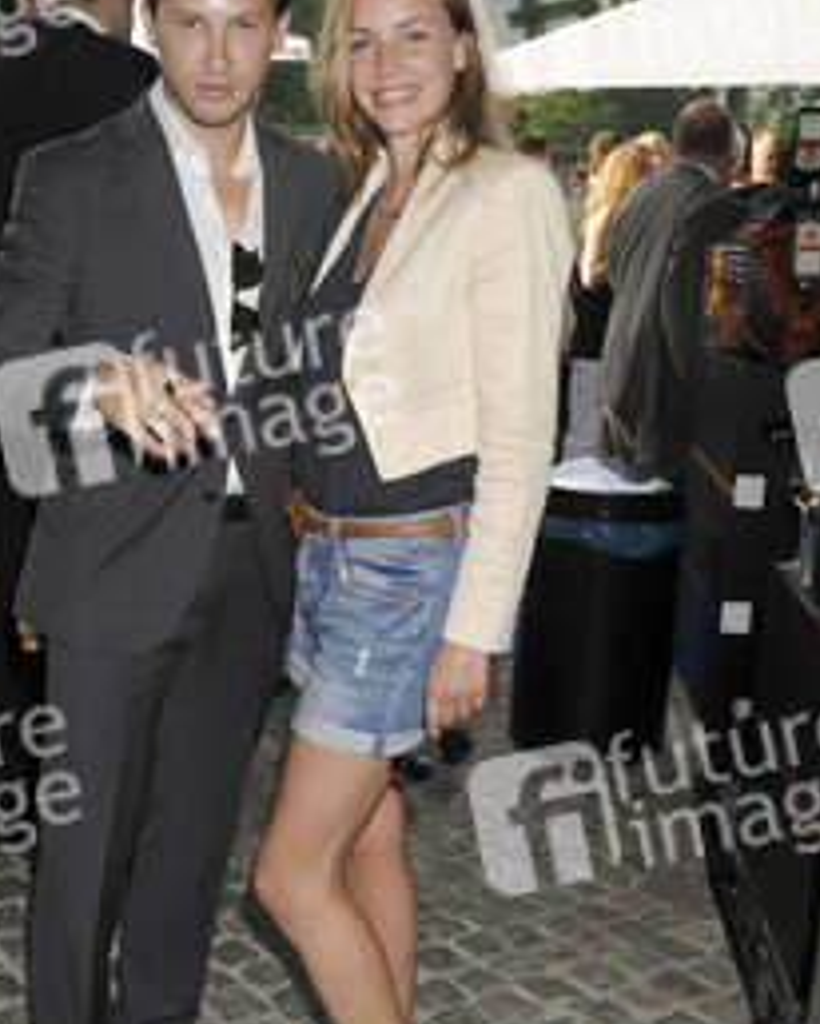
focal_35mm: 51
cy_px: 602
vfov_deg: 36.5
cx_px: 310
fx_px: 1545
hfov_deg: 29.6
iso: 250
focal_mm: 35
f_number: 8
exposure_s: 1/200
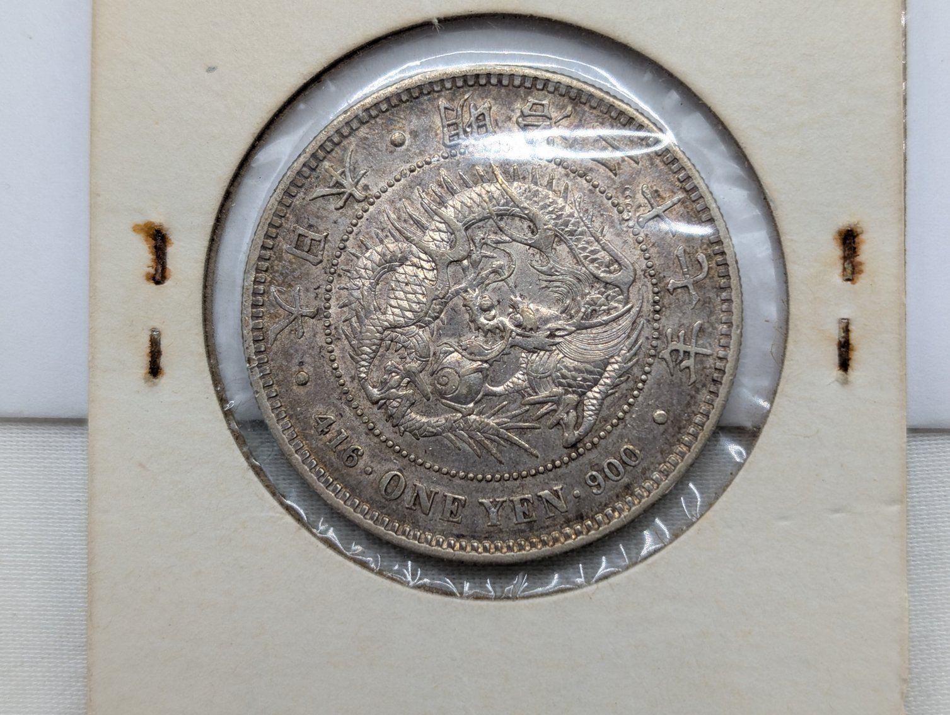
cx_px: 475
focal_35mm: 49
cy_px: 358
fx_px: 1347
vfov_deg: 29.8
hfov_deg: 38.9
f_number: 1.68
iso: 19
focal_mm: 6.9
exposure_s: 1/239
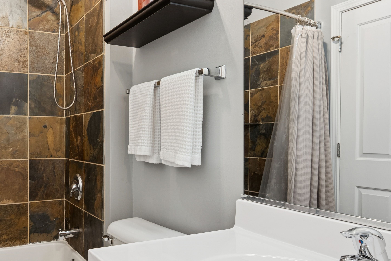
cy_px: 135
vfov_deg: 41.1
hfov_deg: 56.3
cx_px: 105
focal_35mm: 32
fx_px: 348
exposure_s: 1/8
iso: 200
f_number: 8
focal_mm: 15
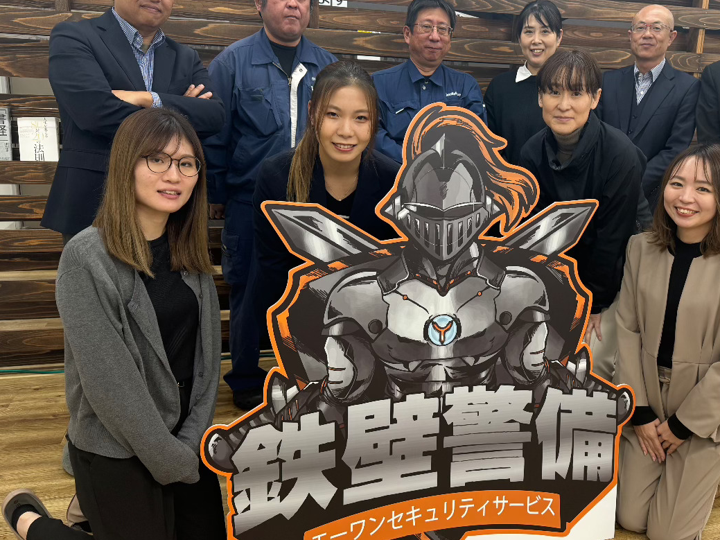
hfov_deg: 54.7
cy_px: 242
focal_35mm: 33
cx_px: 448
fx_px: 686
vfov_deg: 42.9
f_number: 1.78
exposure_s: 1/120
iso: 160
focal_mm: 6.76
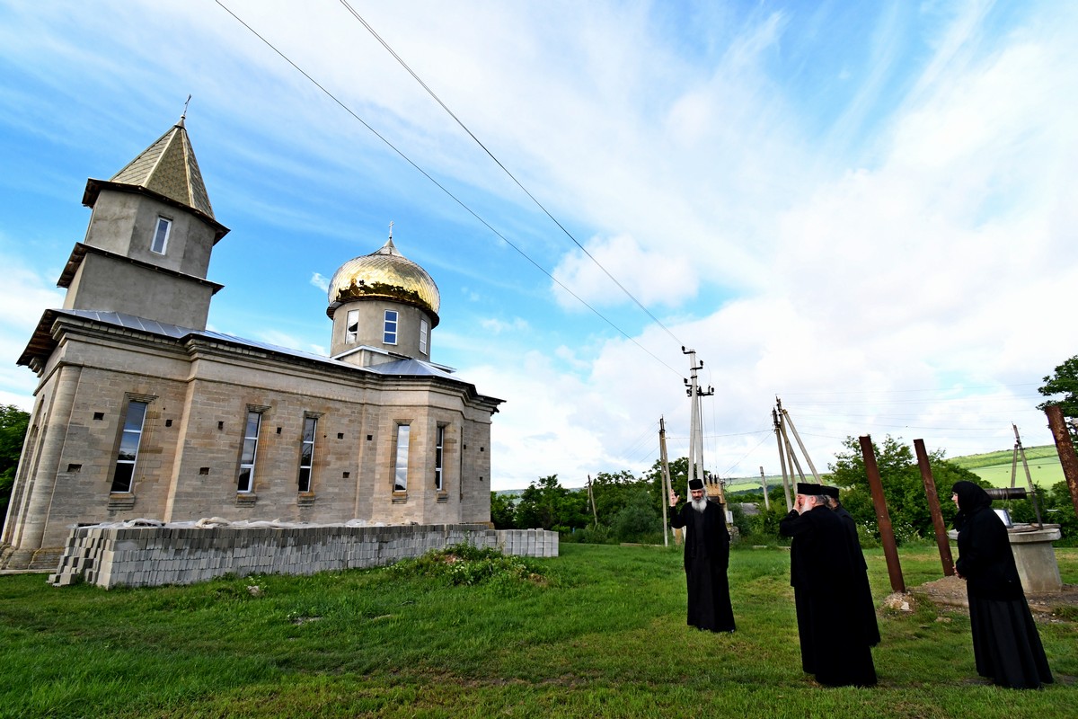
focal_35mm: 15
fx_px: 449
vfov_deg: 77.3
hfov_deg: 100.4
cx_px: 539
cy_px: 360
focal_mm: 10
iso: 1250
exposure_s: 1/500
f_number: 10
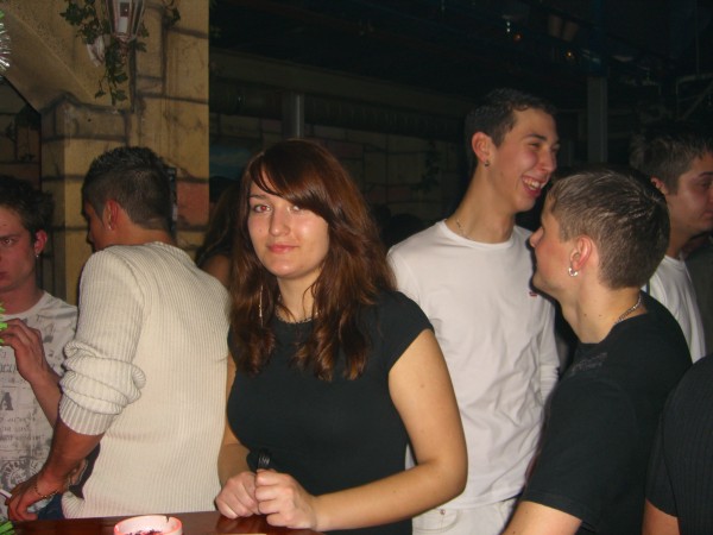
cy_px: 268
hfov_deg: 49.0
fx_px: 783
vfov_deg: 37.7
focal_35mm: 38
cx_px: 356
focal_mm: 7.9
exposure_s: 1/60
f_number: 2.8
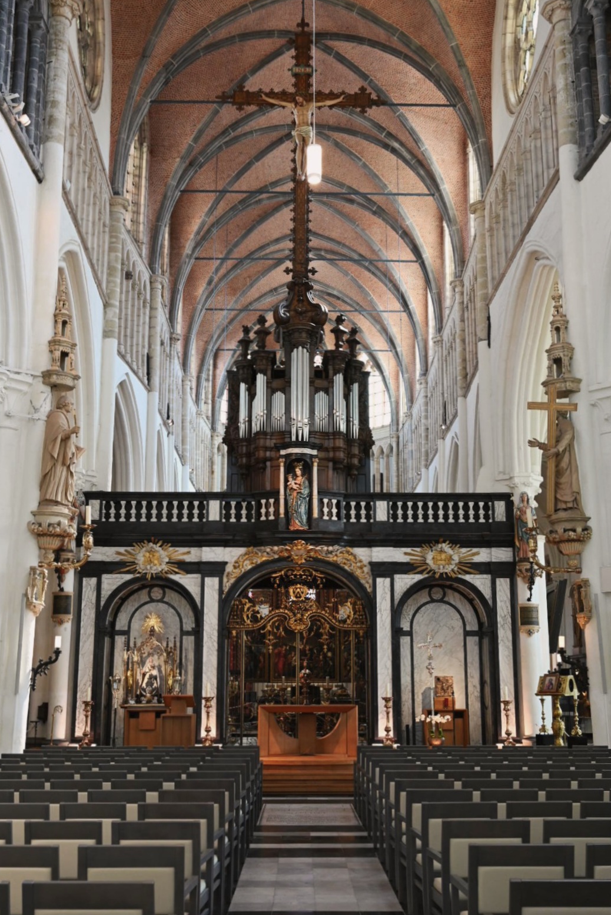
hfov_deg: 34.2
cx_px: 304
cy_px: 450
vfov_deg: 49.5
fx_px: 992
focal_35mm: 39
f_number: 5.6
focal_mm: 38
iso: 1600
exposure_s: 1/125
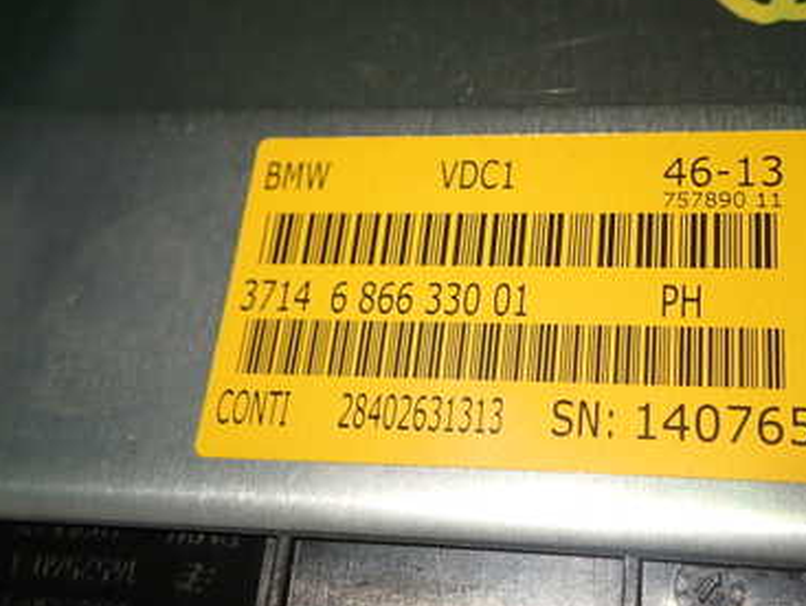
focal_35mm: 49
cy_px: 248
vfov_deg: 29.7
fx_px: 1142
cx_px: 496
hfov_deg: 38.7
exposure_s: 1/60
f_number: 2.3
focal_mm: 5.4
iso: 125
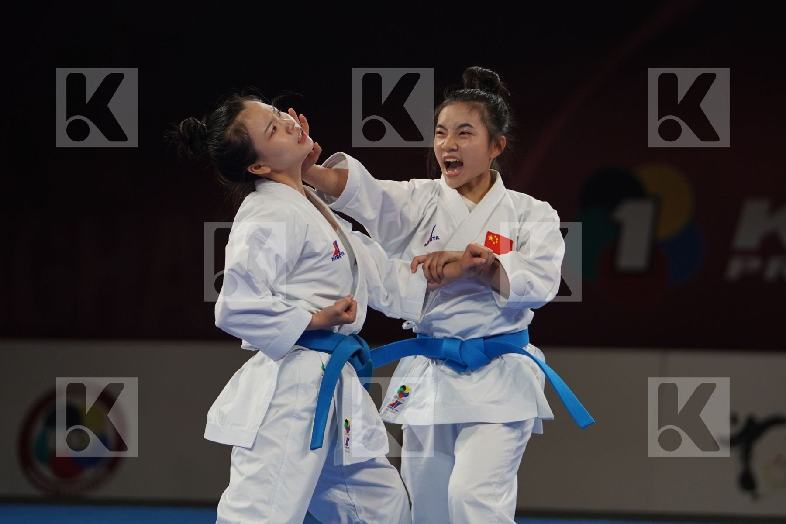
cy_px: 262
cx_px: 393
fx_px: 5196
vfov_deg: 5.8
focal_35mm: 238
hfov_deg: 8.7
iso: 640
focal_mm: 159
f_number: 2.8
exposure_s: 1/500
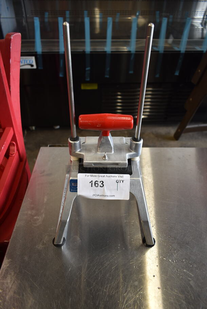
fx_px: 233
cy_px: 154
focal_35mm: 27
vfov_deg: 67.3
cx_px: 104
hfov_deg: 48.0
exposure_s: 1/30
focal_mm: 18
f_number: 3.5
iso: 280
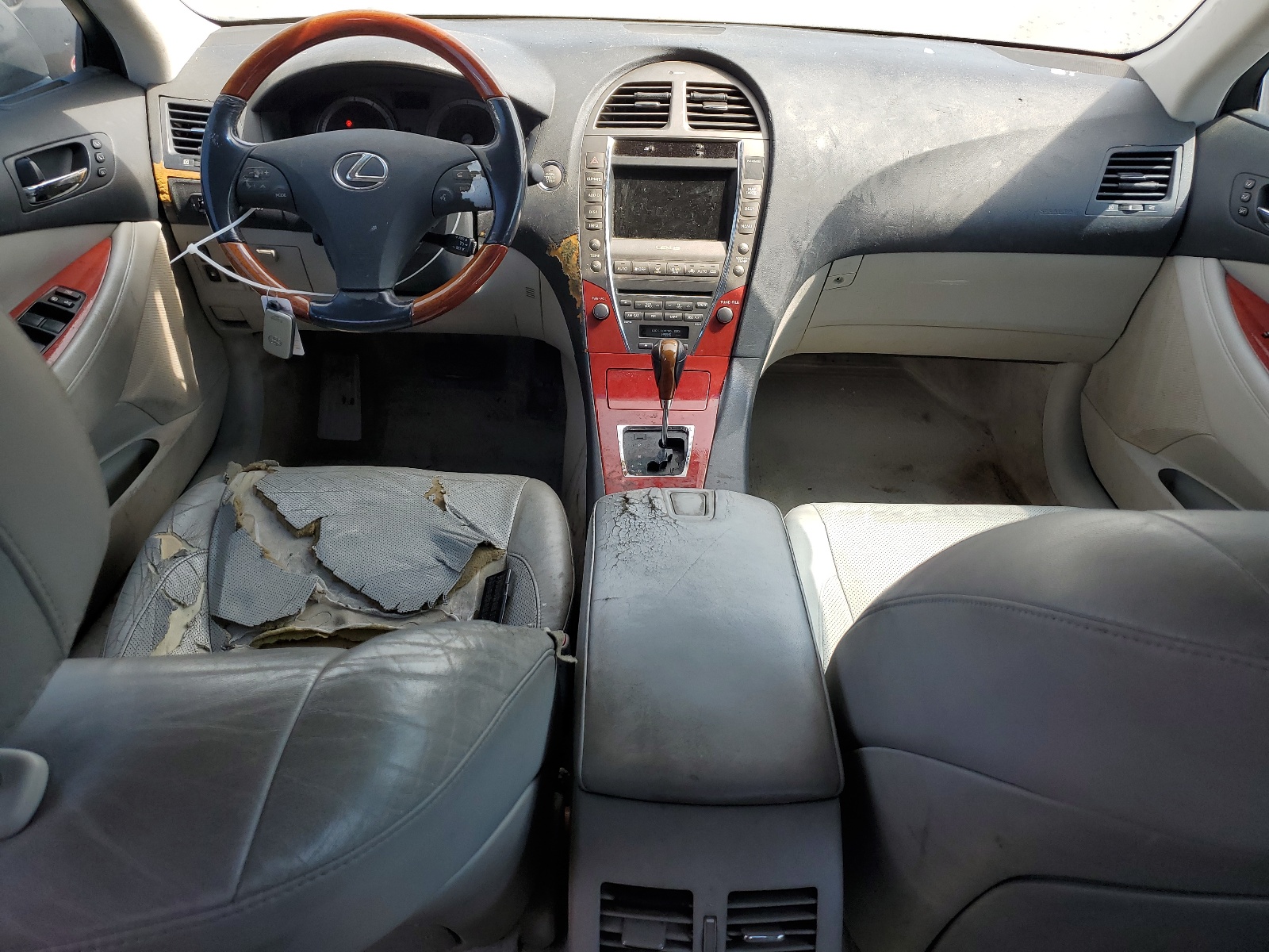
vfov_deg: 53.1
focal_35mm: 26
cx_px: 634
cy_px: 476
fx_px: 953
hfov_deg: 67.3
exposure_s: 1/357
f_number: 1.5
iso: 50
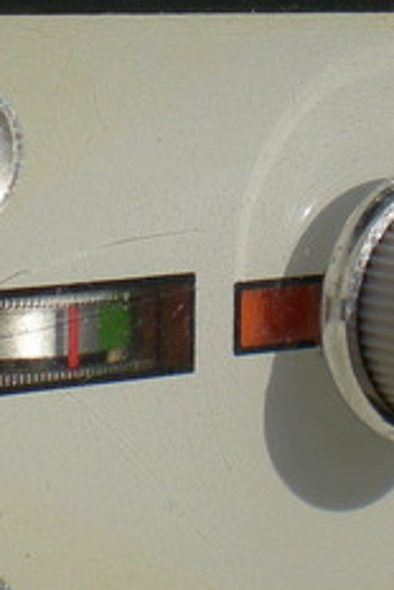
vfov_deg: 15.0
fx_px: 2229
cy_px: 196
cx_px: 198
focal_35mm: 136
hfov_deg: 10.1
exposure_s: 1/729
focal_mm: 6.3
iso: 50
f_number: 4.6
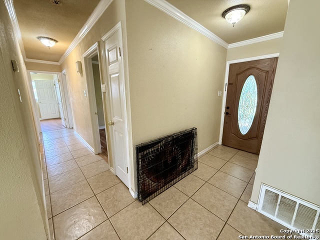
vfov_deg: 85.7
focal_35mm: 14
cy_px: 120
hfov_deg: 102.1
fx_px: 129
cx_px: 160
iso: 320
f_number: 2.2
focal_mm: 2.22
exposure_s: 1/60
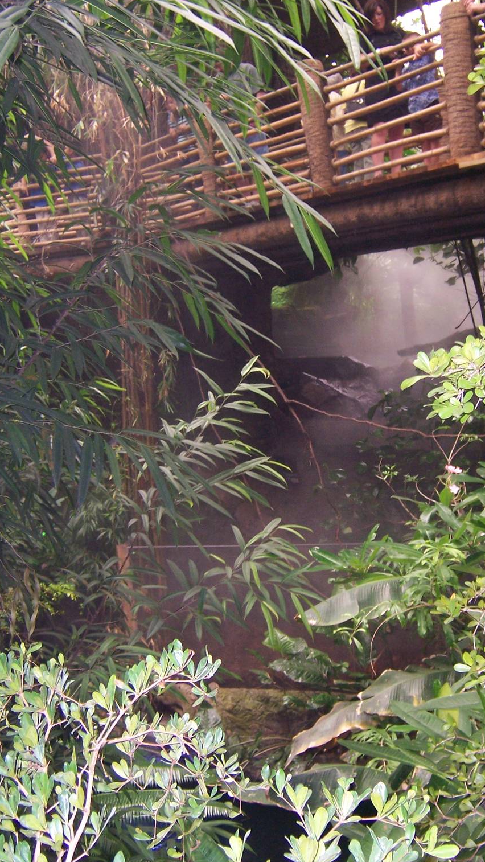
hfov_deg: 31.0
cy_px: 438
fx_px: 868
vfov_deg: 52.8
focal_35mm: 38
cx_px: 311
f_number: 2.8
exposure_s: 1/60
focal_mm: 5.5
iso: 140
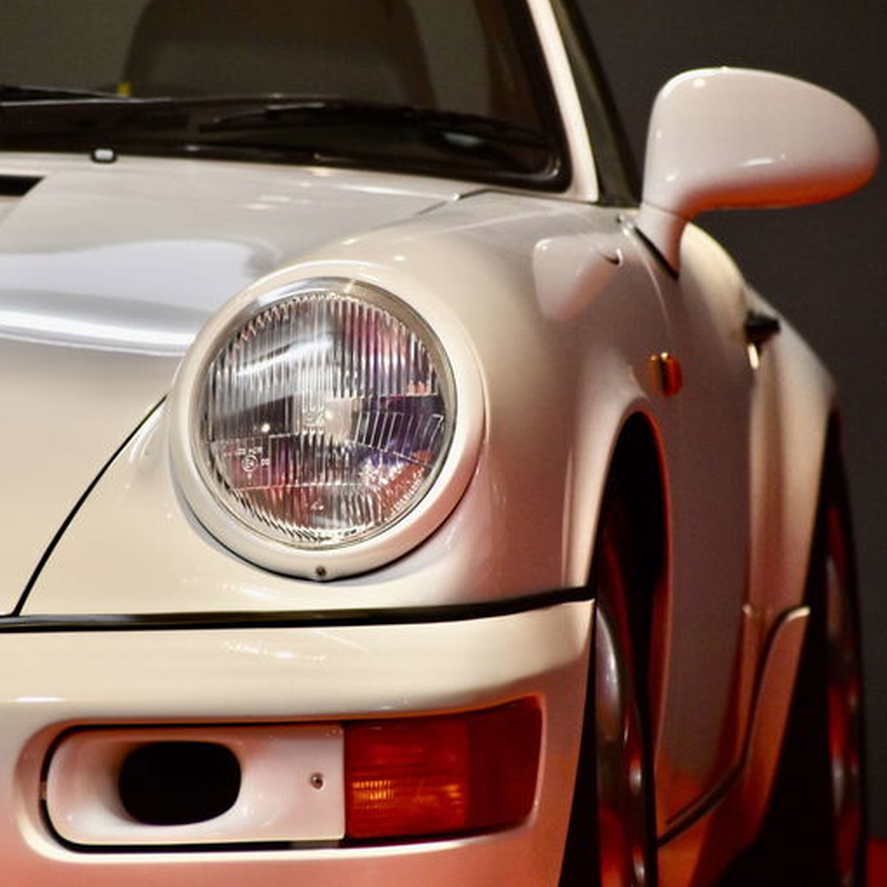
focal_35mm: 384
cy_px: 444
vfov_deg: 4.6
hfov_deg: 4.6
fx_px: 11132
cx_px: 339
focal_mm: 200
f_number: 6.3
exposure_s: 1/125
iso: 1800
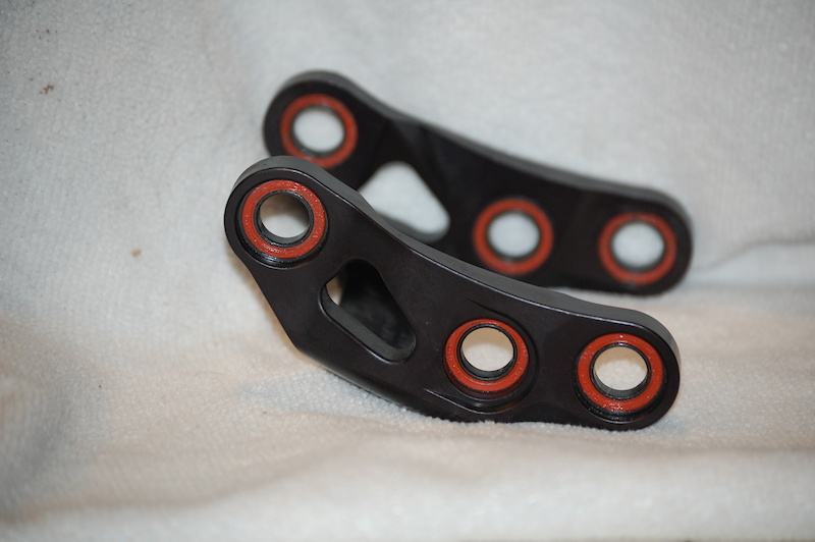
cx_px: 408
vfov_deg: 9.1
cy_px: 271
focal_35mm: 150
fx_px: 3393
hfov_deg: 13.7
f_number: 4.8
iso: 400
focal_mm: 100
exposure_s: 1/60
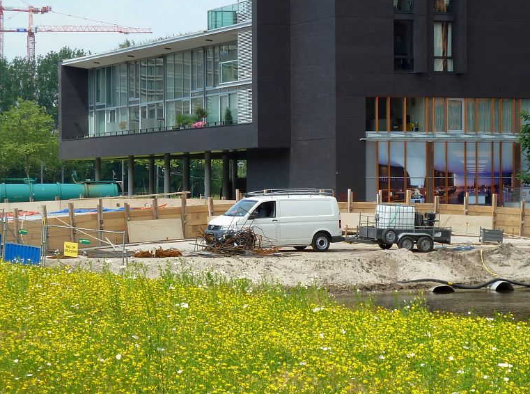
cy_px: 179
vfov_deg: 10.5
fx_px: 2137
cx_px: 263
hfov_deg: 14.1
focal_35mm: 140
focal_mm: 17
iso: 80
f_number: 4.3
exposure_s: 1/250
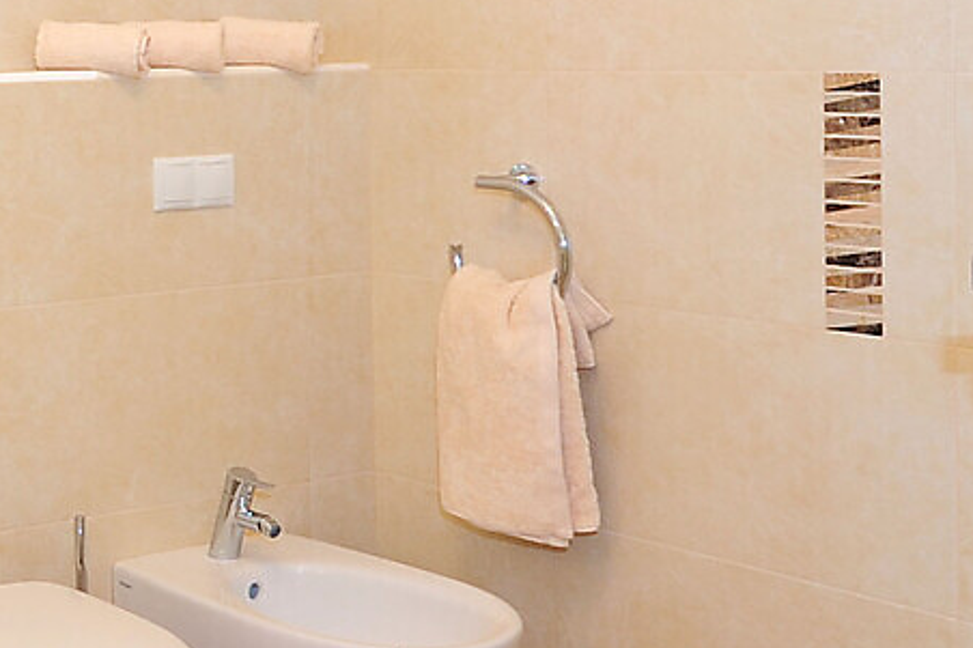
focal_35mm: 68
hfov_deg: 26.5
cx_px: -177
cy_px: 0
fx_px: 1837
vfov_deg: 19.4
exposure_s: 1/1.3
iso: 200
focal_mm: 16
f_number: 22
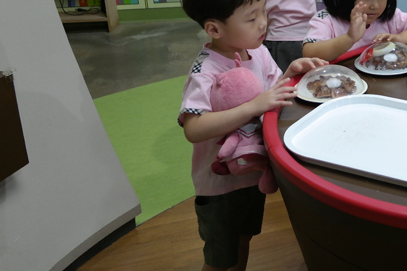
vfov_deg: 20.7
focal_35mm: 64
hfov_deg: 28.9
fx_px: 723
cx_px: 429
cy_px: 15
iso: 400
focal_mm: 20
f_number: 3.5
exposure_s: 1/40
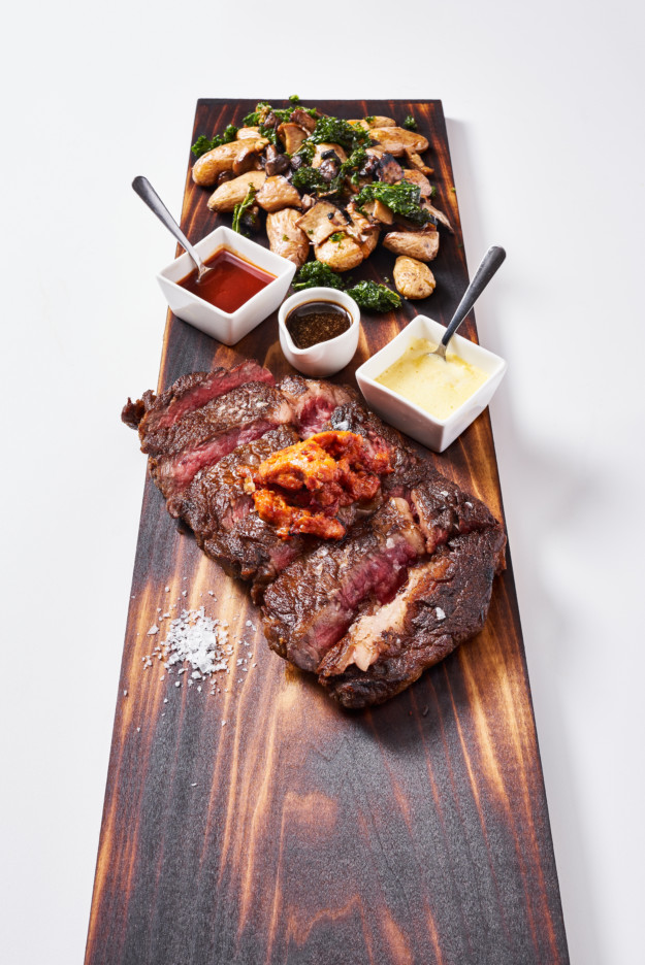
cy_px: 482
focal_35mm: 50
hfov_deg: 27.0
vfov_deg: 39.6
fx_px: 1342
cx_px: 322
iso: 200
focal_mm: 50
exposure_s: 1/160
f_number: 14
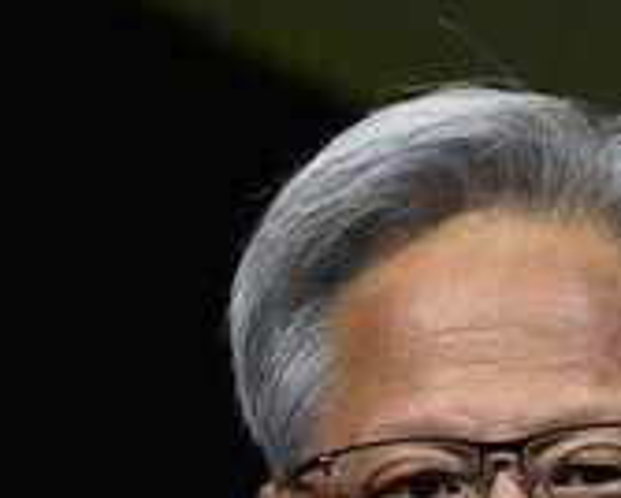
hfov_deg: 0.6
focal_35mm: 3039
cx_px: 454
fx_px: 55920
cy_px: 715
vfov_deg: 0.5
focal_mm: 600
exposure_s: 1/320
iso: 6400
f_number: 4
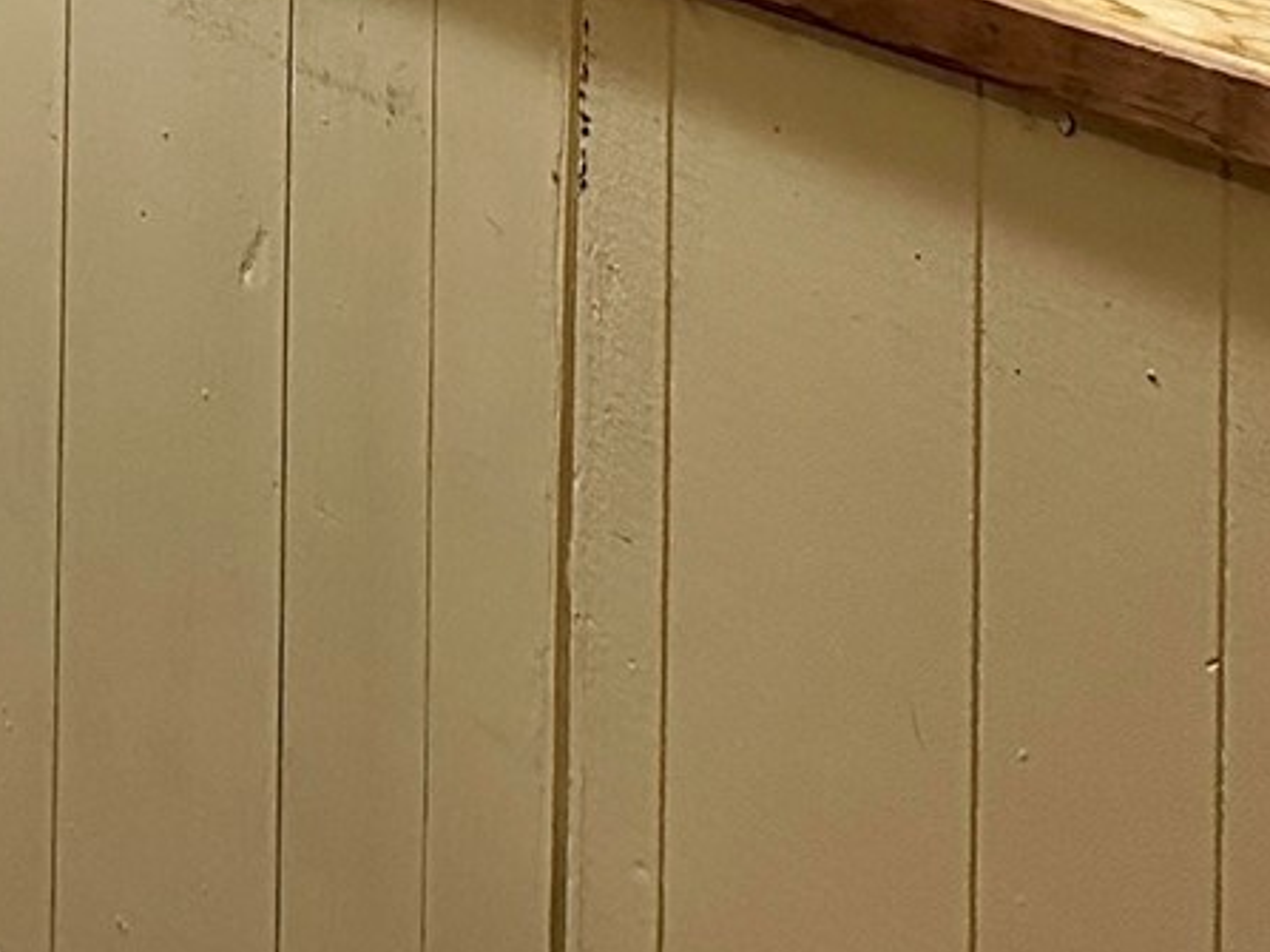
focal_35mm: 110
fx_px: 4035
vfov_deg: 12.2
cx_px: 233
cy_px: -844
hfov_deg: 17.7
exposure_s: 1/60
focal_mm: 6.86
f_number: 1.78
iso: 800
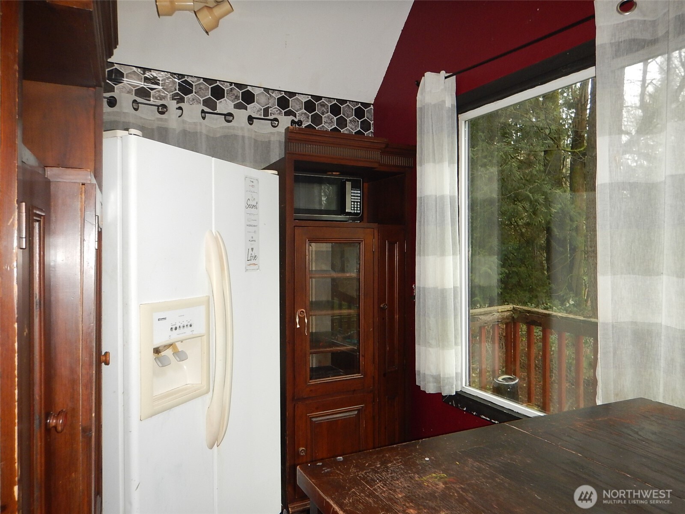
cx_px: 342
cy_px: 257
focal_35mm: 24
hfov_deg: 71.6
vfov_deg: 56.8
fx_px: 475
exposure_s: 1/30
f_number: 2.8
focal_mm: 4.3
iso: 200
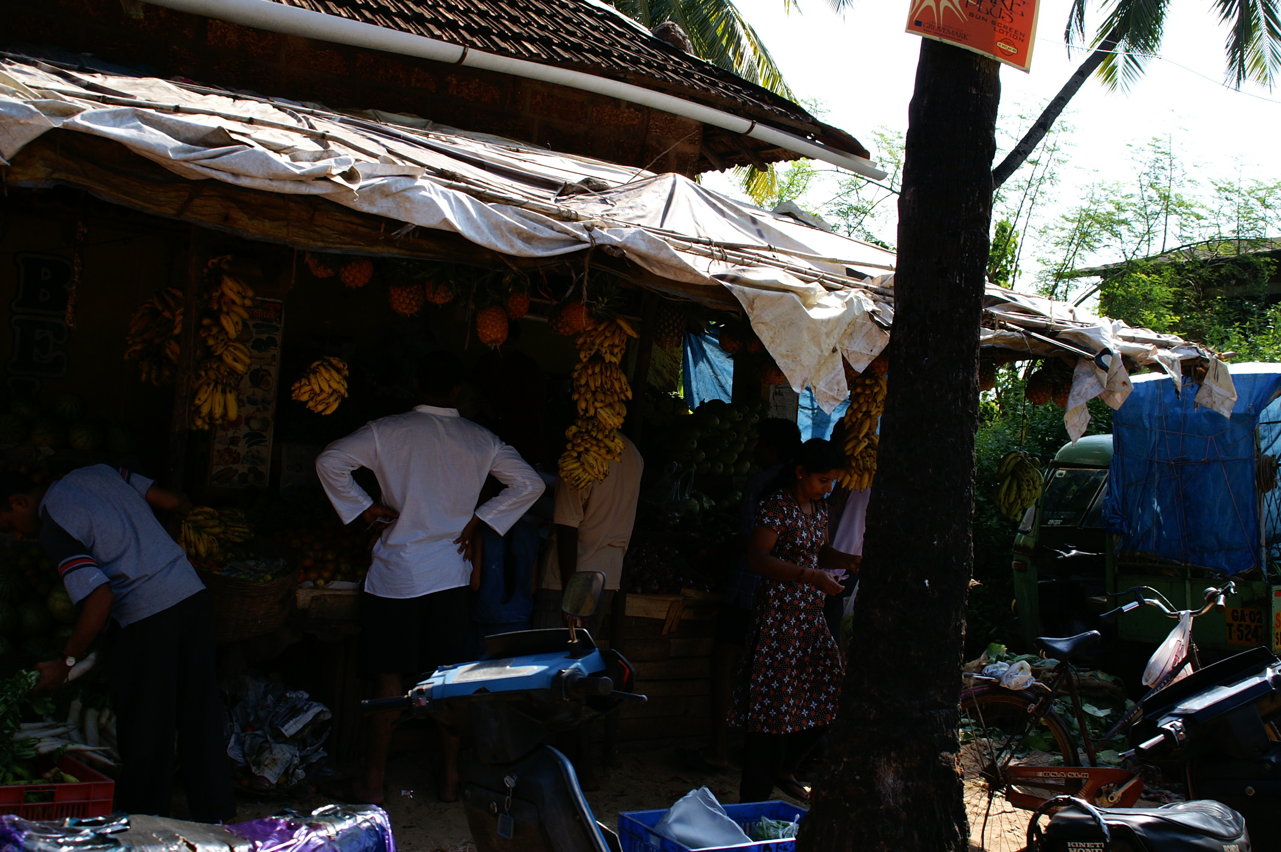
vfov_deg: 36.8
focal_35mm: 36
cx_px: 640
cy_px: 426
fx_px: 1280
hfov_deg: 53.2
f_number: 6.3
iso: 200
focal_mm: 24
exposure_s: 1/500
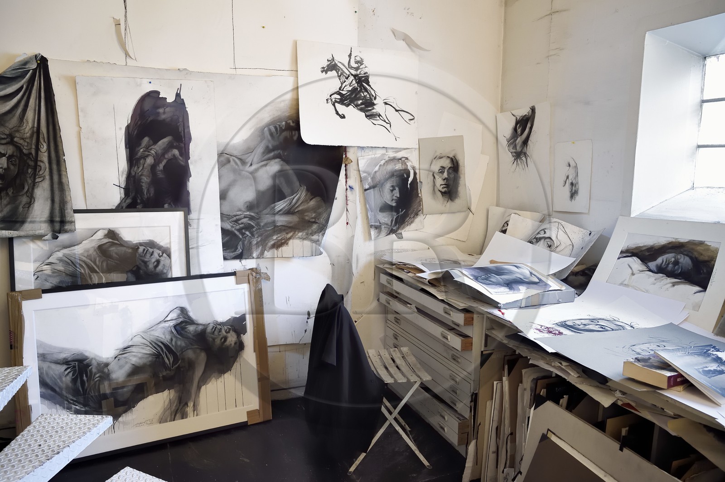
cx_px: 362
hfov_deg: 63.7
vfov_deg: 44.9
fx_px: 584
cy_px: 241
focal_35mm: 29
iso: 1600
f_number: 5.6
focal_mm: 29
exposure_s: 1/25
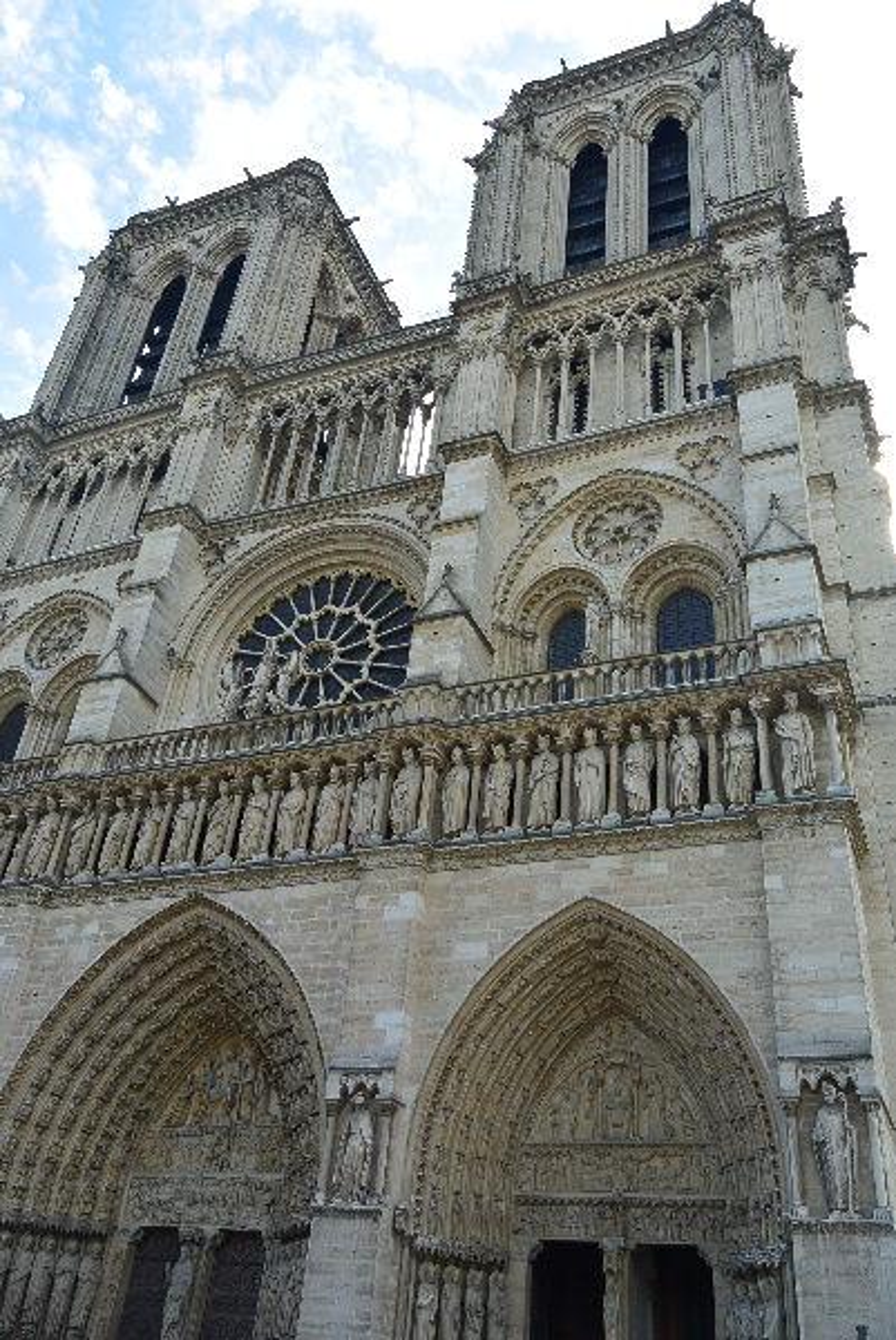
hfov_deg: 45.0
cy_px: 670
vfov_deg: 63.6
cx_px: 448
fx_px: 1081
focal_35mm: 29
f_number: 4.5
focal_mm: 11
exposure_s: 1/500
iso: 100
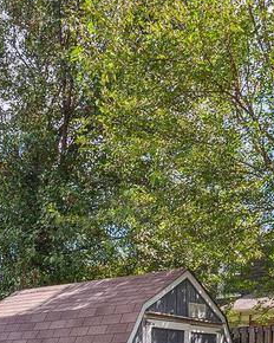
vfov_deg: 31.1
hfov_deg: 28.3
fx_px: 537
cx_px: 193
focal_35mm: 53
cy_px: 386
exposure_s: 1/320
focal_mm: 16
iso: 200
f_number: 8
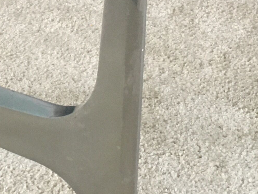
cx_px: 34
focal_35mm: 117
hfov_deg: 16.6
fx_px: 872
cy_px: 49
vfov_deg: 12.6
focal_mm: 4.15
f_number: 2.2
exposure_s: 1/33
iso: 200
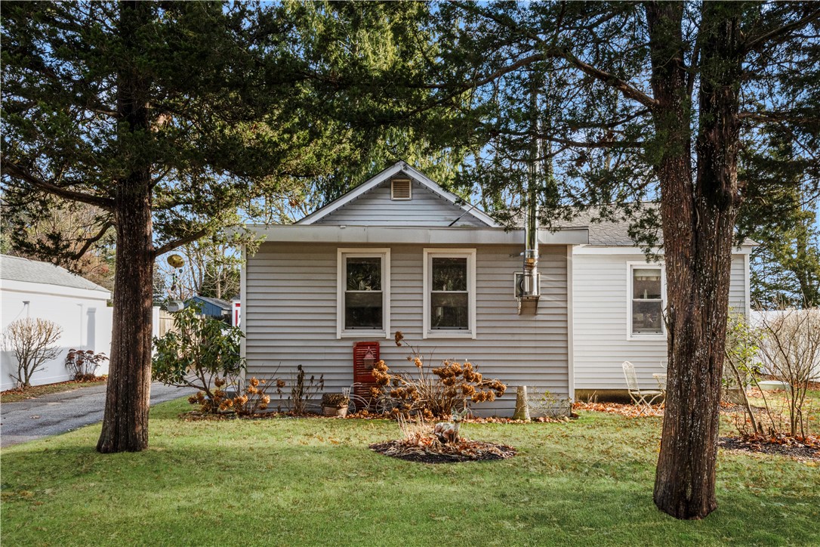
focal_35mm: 33
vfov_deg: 40.0
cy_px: 274
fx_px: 752
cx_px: 410
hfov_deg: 57.2
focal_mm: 22
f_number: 14
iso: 400
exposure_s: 1/160
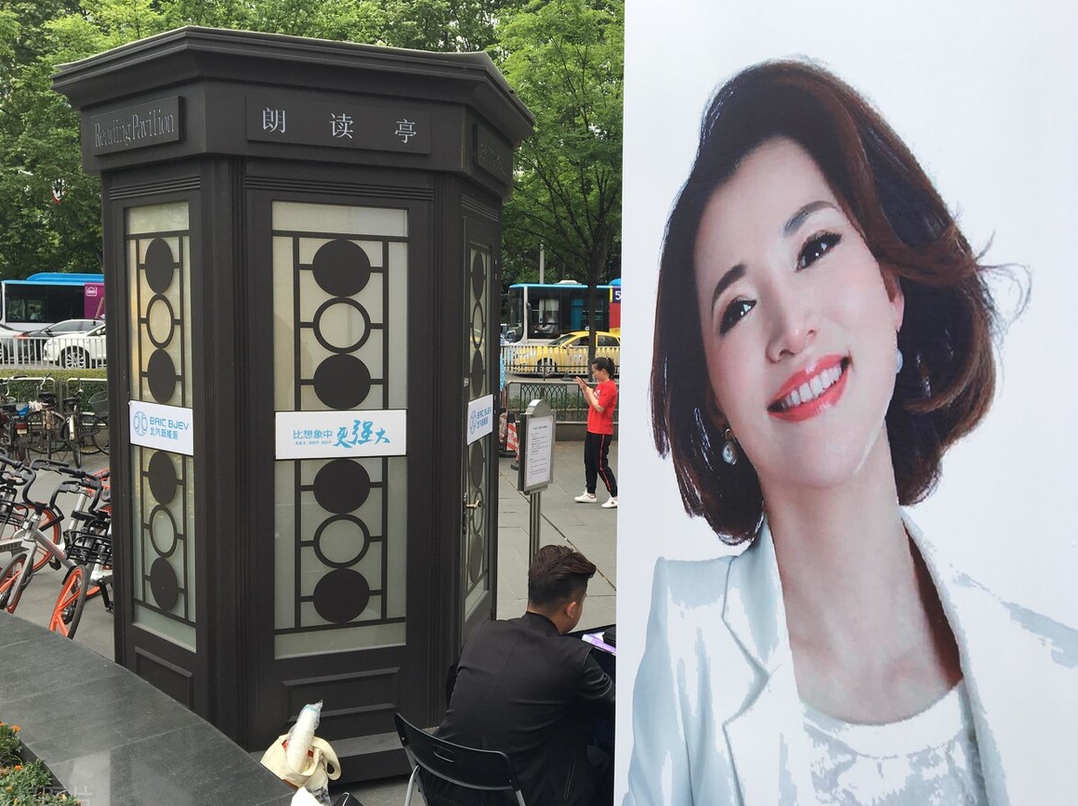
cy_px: 404
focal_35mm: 30
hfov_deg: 60.0
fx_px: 933
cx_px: 539
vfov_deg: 46.7
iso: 25
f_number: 2.2
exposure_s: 1/641
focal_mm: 4.15
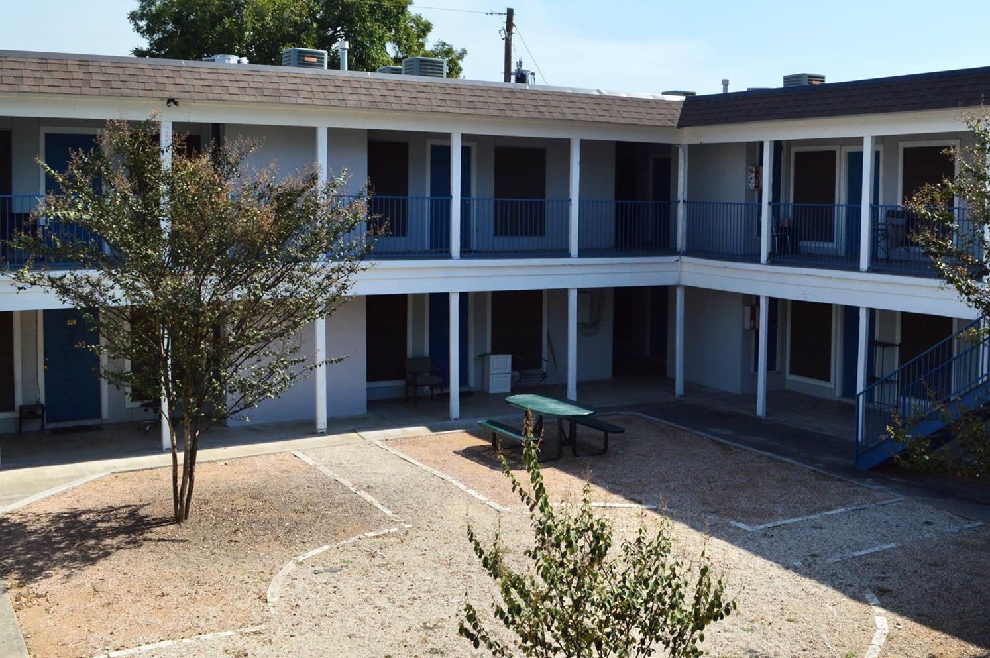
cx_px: 609
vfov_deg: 35.7
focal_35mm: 37
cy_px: 250
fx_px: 1016
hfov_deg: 51.5
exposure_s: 1/400
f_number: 11
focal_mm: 18
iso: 400
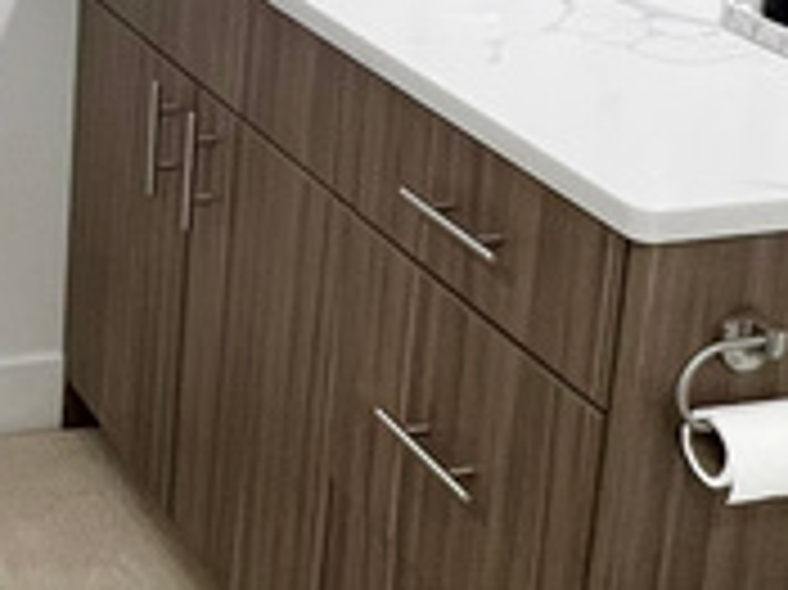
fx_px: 1729
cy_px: -194
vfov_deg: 18.0
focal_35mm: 76
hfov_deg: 23.4
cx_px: -171
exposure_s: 1/60
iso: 200
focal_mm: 1.57
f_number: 1.8
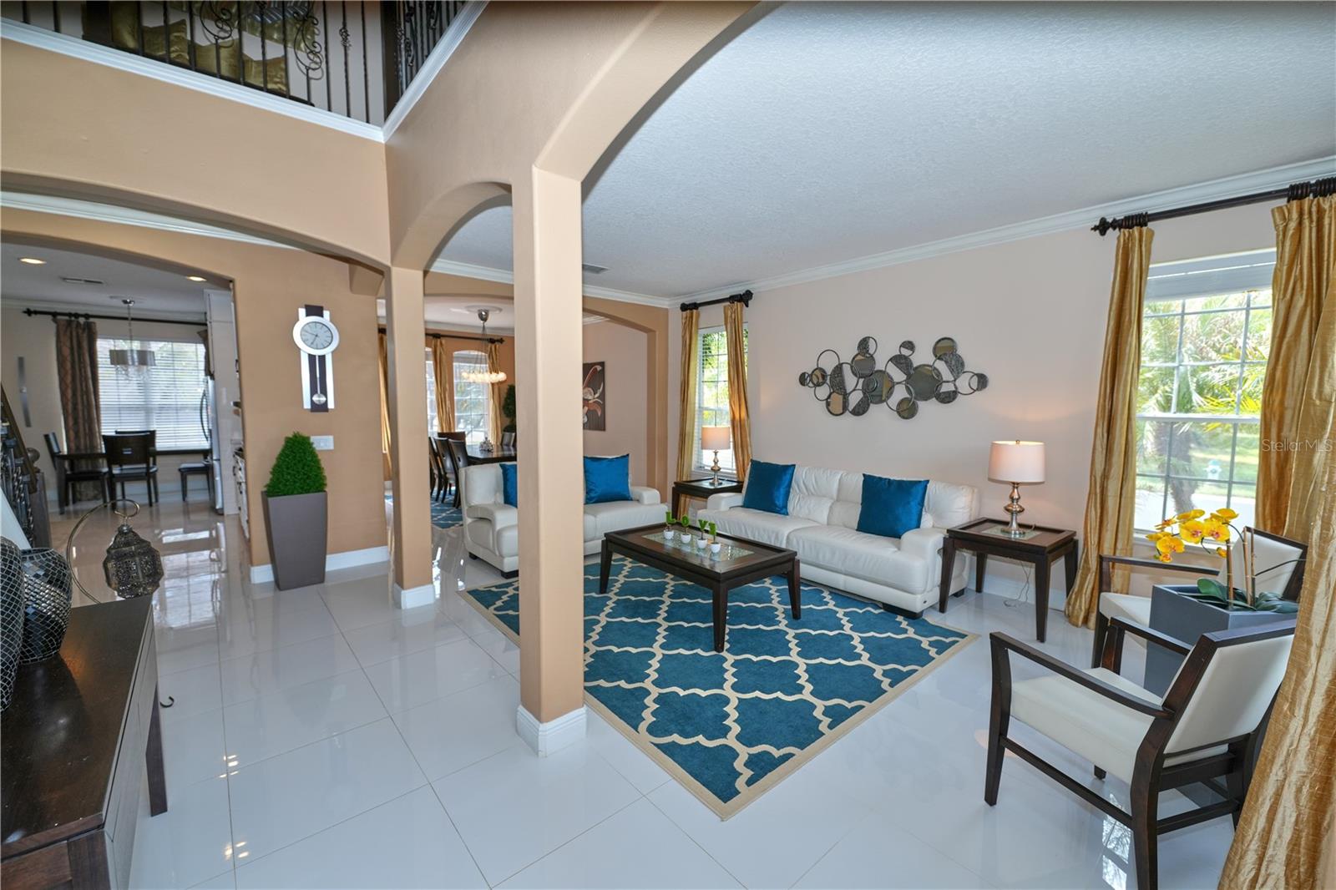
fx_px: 519
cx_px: 668
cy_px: 445
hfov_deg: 104.3
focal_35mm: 14
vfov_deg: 81.2
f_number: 4
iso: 400
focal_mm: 14
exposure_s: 1/250
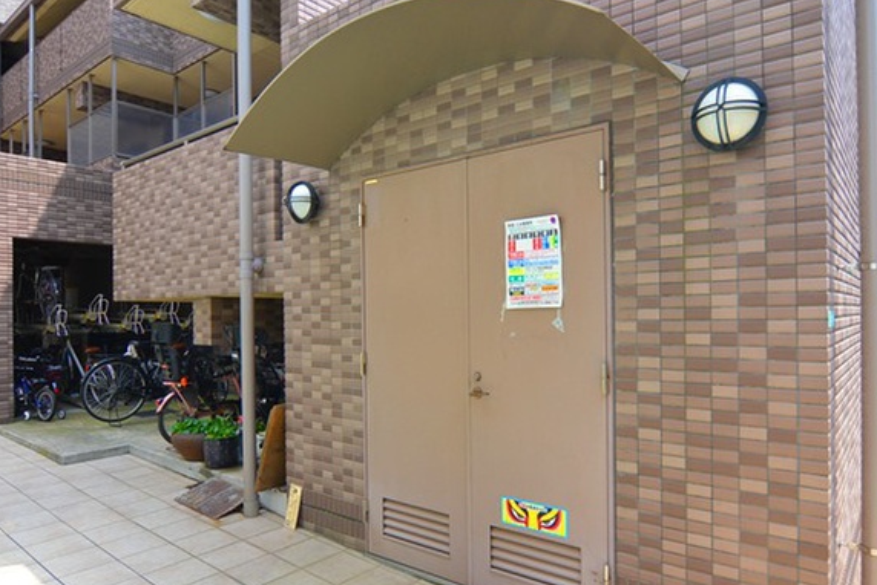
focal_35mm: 22
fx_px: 536
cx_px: 481
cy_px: 314
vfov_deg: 57.2
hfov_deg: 78.3
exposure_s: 1/160
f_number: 6.3
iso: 100
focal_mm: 12
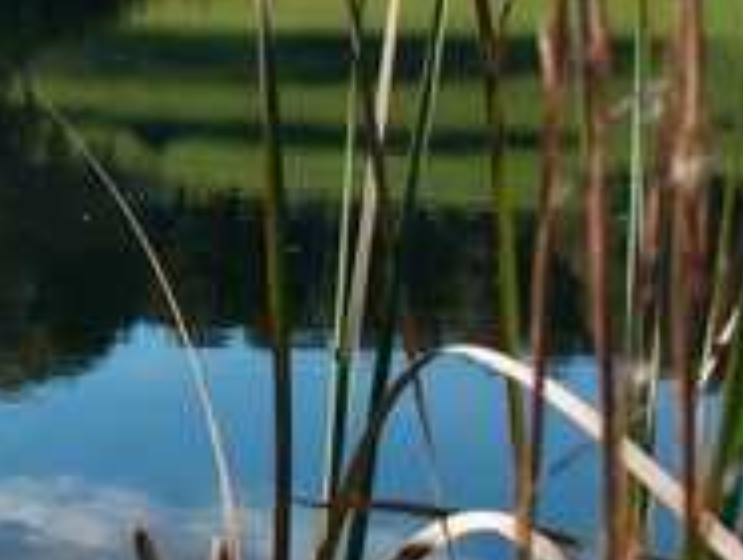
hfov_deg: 14.2
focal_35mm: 134
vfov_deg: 10.9
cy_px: -116
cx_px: -172
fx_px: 2872
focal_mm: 27
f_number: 11
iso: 100
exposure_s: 1/40
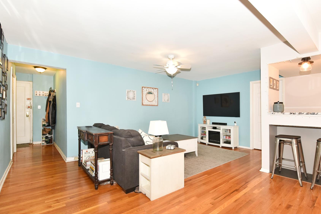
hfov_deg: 92.9
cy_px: 113
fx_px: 152
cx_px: 179
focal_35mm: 17
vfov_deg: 70.4
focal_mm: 14
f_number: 5
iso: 2000
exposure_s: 1/160
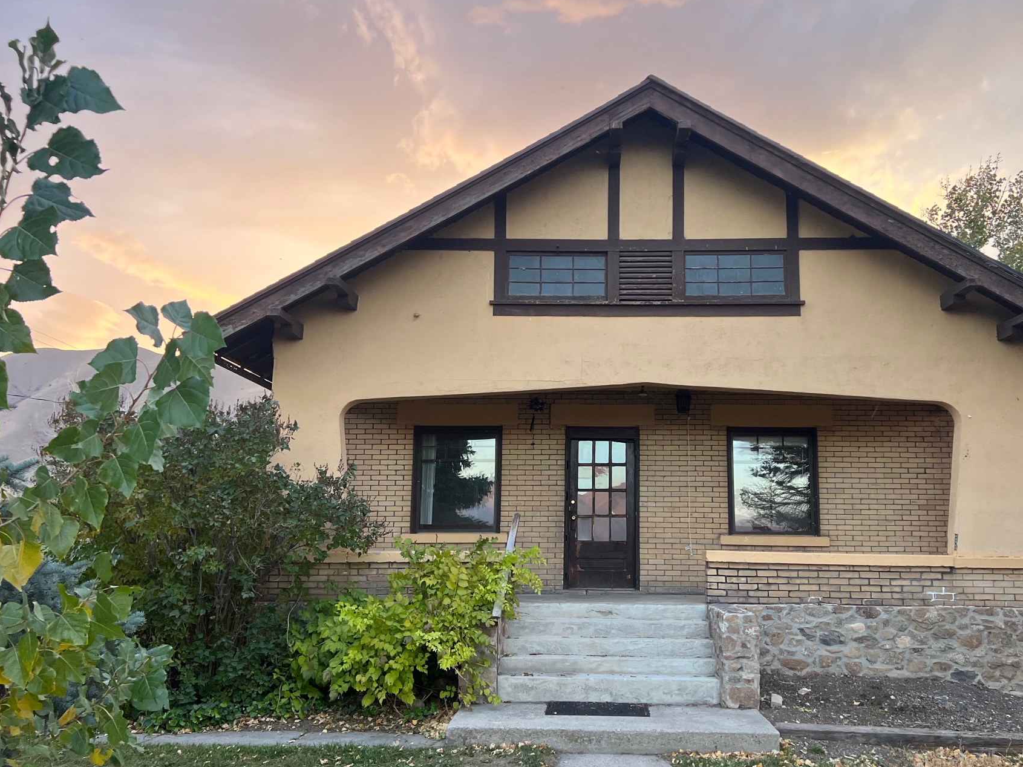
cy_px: 413
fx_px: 916
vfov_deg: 45.4
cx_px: 570
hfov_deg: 58.2
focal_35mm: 31
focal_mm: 5.7
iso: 100
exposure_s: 1/121
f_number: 1.5
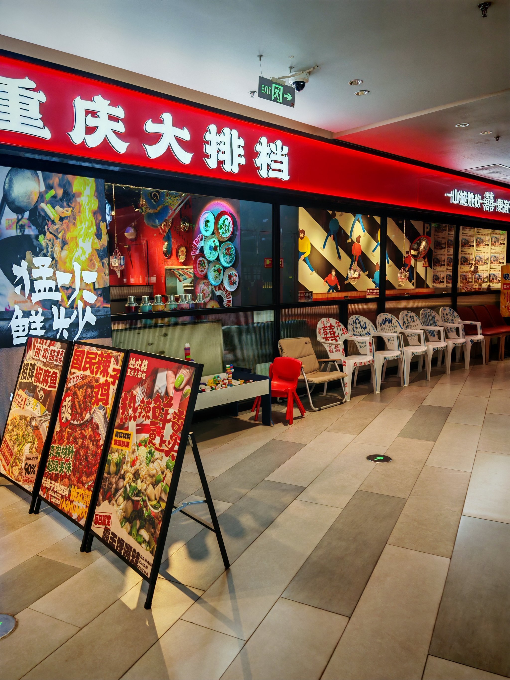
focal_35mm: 27
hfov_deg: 51.4
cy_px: 340
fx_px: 530
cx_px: 255
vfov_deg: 65.3
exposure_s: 1/120
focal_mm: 6.67
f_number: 1.9
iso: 80
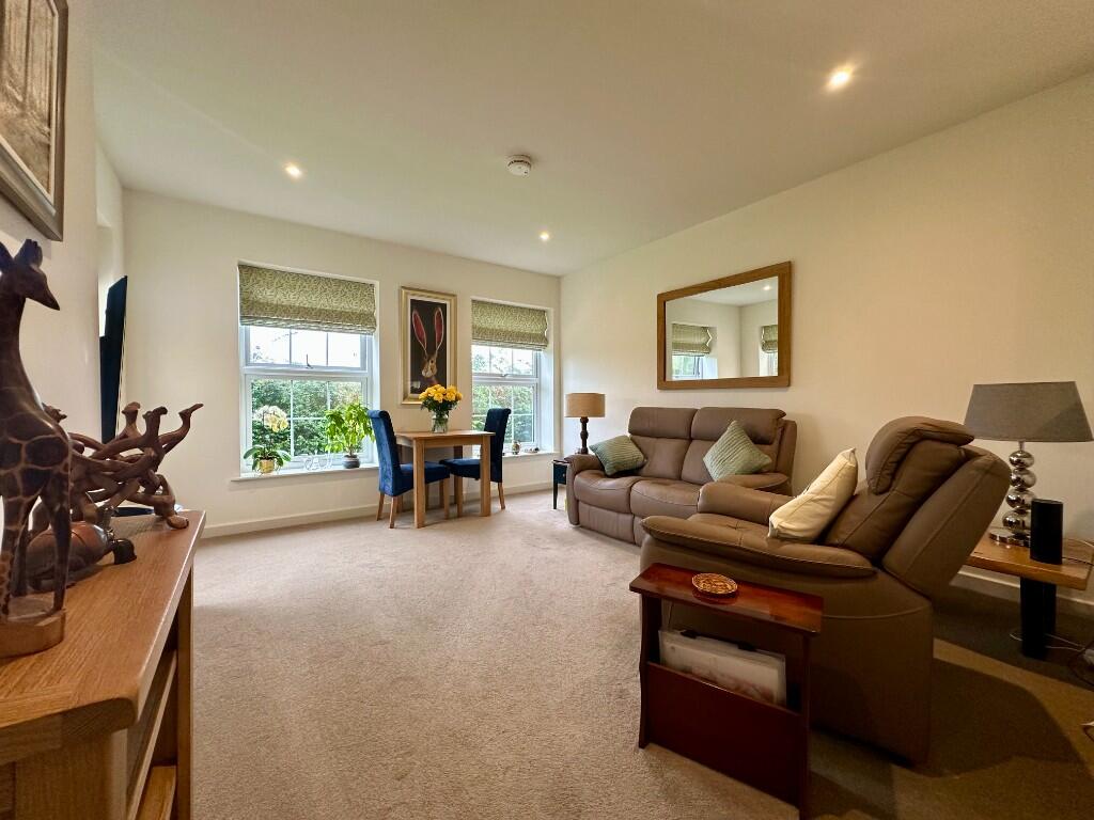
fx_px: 442
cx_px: 547
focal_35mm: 14
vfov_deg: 85.7
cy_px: 410
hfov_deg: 102.1
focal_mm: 2.22
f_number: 2.2
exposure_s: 1/100
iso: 160
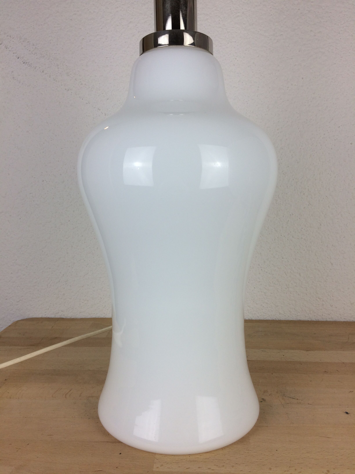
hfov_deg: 48.2
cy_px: 237
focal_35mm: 29
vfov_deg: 61.7
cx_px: 178
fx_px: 397
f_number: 2.2
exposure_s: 1/105
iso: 32
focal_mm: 4.15
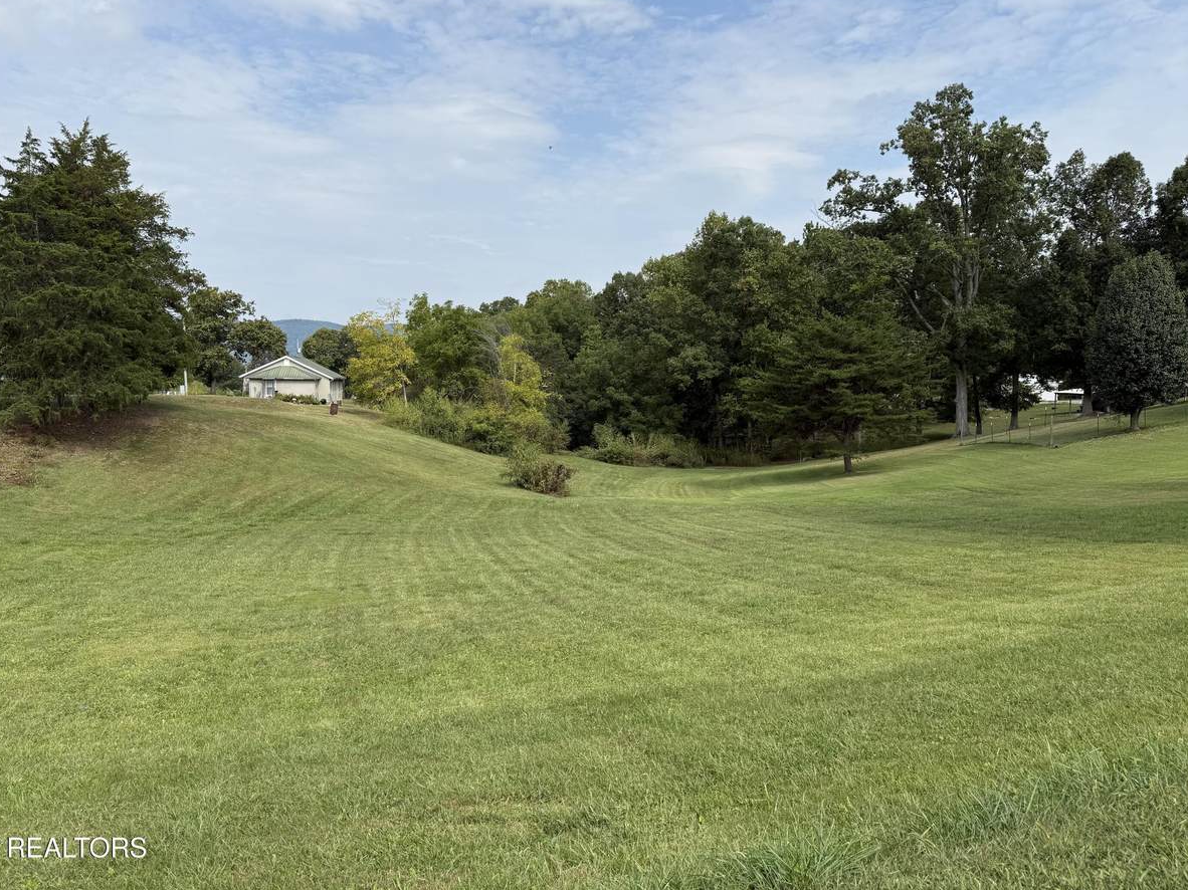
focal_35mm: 26
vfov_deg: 53.0
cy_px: 410
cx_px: 586
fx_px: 892
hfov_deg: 67.3
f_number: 1.78
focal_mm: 6.76
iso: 80
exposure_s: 1/4405
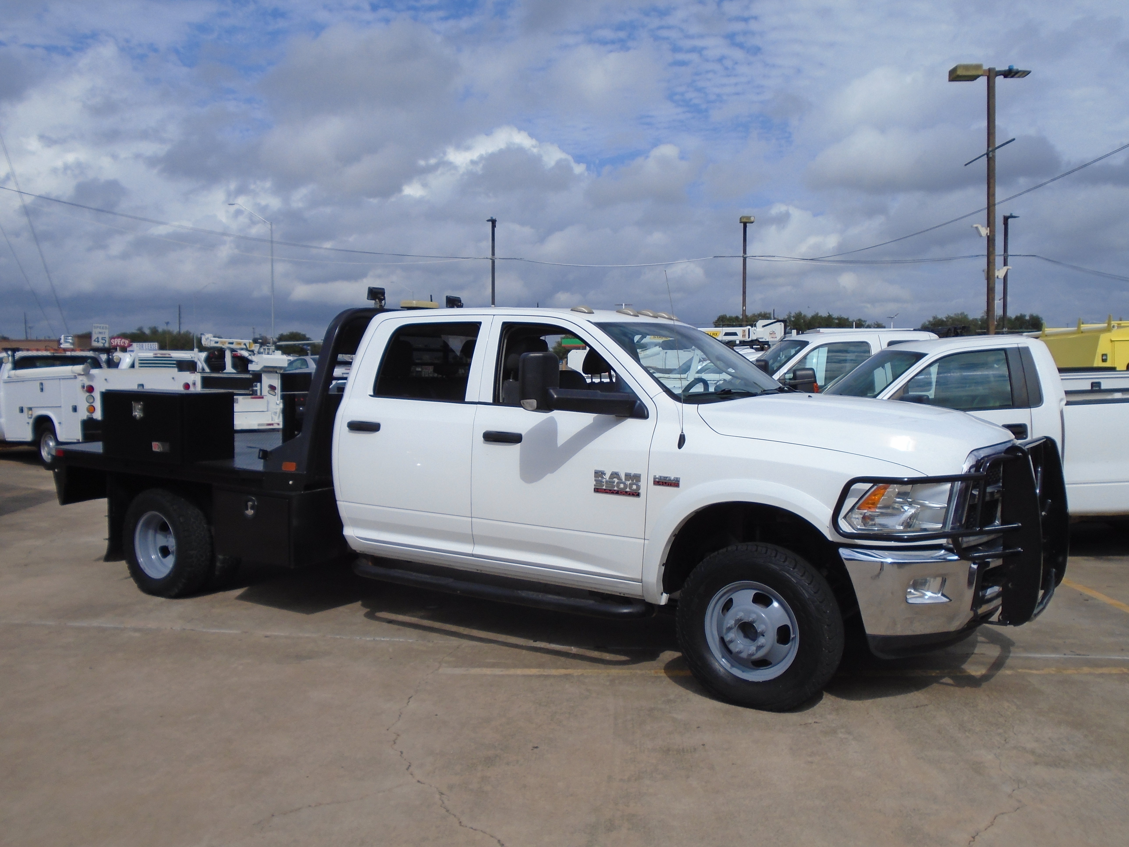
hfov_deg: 58.4
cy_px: 424
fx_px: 1011
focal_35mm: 31
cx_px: 564
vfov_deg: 45.4
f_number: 8.8
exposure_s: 1/400
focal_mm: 5.5
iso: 100
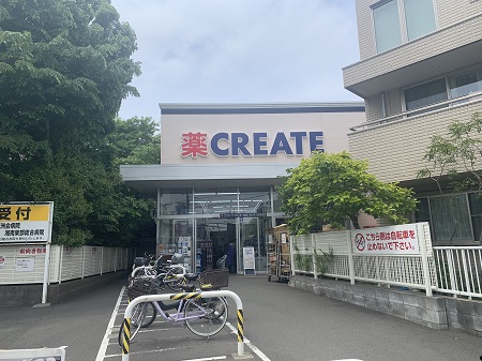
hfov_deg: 67.3
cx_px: 241
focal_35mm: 26
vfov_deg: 53.0
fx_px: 362
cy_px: 180
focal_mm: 4.25
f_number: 1.8
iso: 25
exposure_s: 1/2421
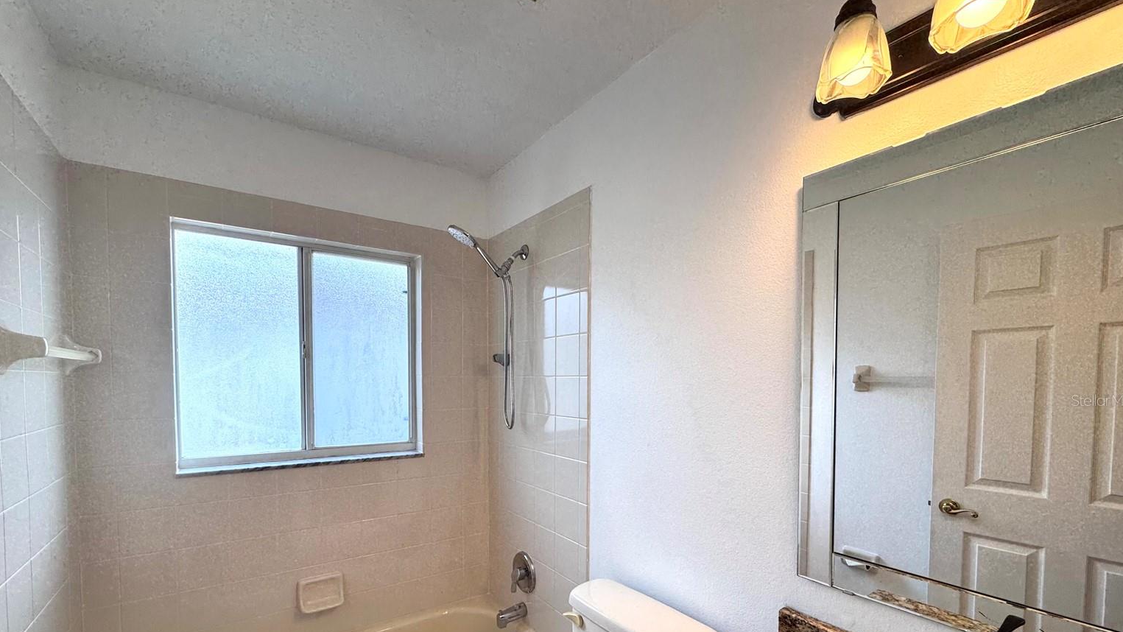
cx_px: 552
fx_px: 476
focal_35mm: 16
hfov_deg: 99.4
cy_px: 400
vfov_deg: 66.0
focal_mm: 2.22
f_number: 2.2
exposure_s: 1/120
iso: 50
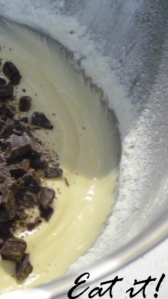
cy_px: 134
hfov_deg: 19.4
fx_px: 443
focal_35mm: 56
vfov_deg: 37.2
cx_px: -63
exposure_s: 1/20
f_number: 2.8
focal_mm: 5.5
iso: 800
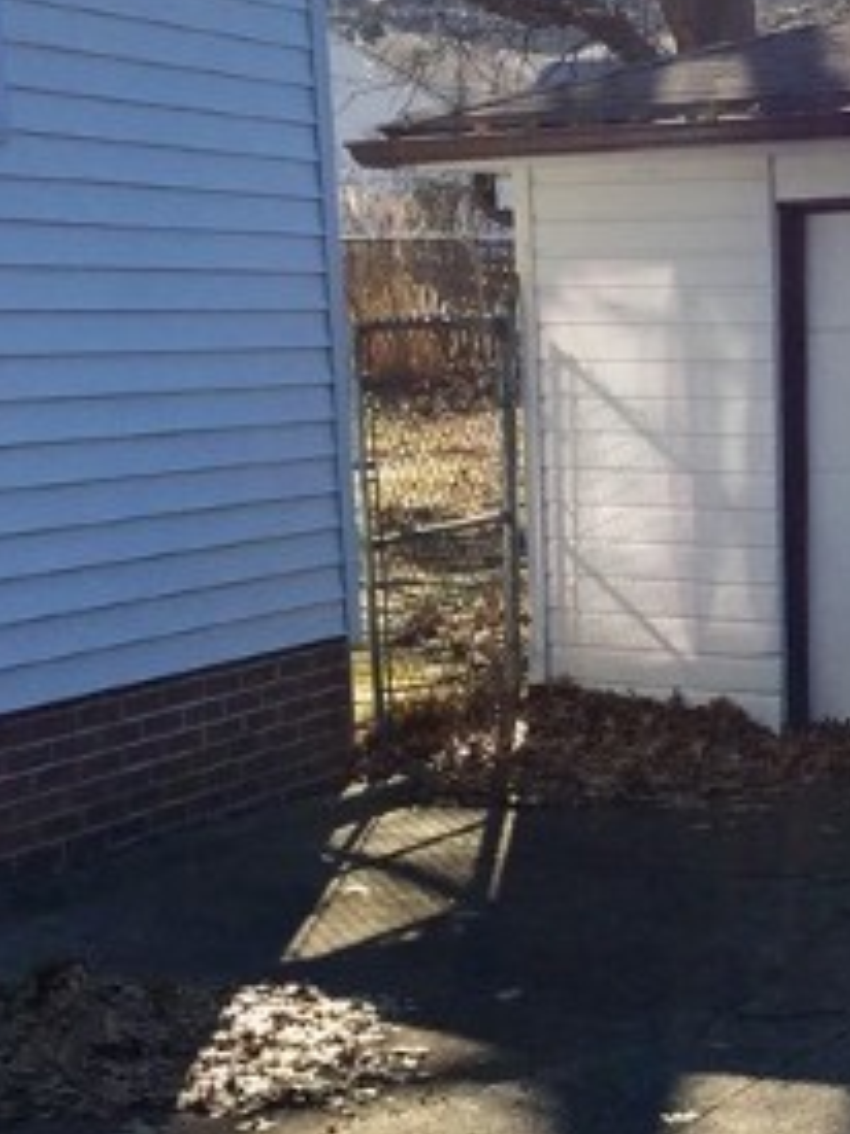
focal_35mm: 81
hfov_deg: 17.2
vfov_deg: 24.1
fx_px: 2654
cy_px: 643
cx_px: 1073
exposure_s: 1/1464
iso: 32
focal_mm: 4.15
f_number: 2.2
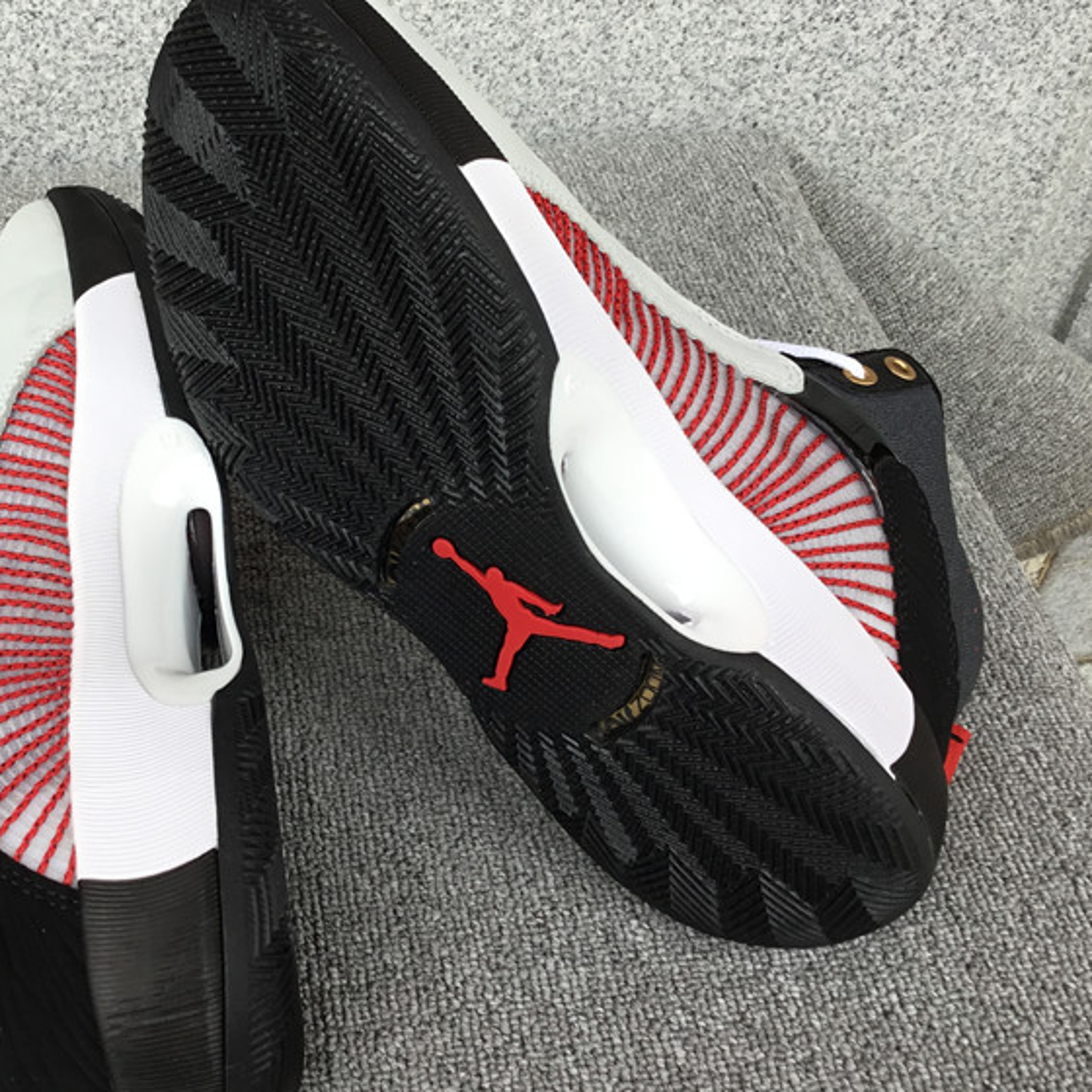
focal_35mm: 44
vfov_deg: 38.2
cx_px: 392
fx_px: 1570
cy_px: 453
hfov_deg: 38.0
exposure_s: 1/103
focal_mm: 3.3
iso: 25
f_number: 2.4
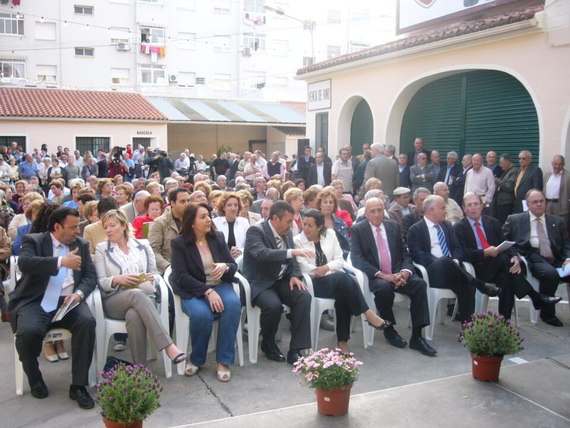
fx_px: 576
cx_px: 285
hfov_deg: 52.6
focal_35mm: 35
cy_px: 214
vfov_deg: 40.7
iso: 100
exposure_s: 1/40
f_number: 2.8
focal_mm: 5.8
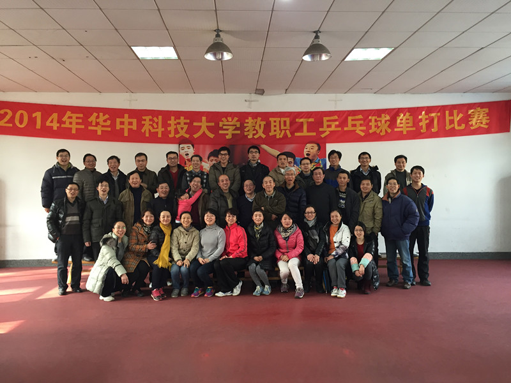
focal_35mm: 29
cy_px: 192
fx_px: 428
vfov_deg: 48.2
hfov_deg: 61.7
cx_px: 256
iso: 64
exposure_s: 1/30
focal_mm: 4.15
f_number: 2.2
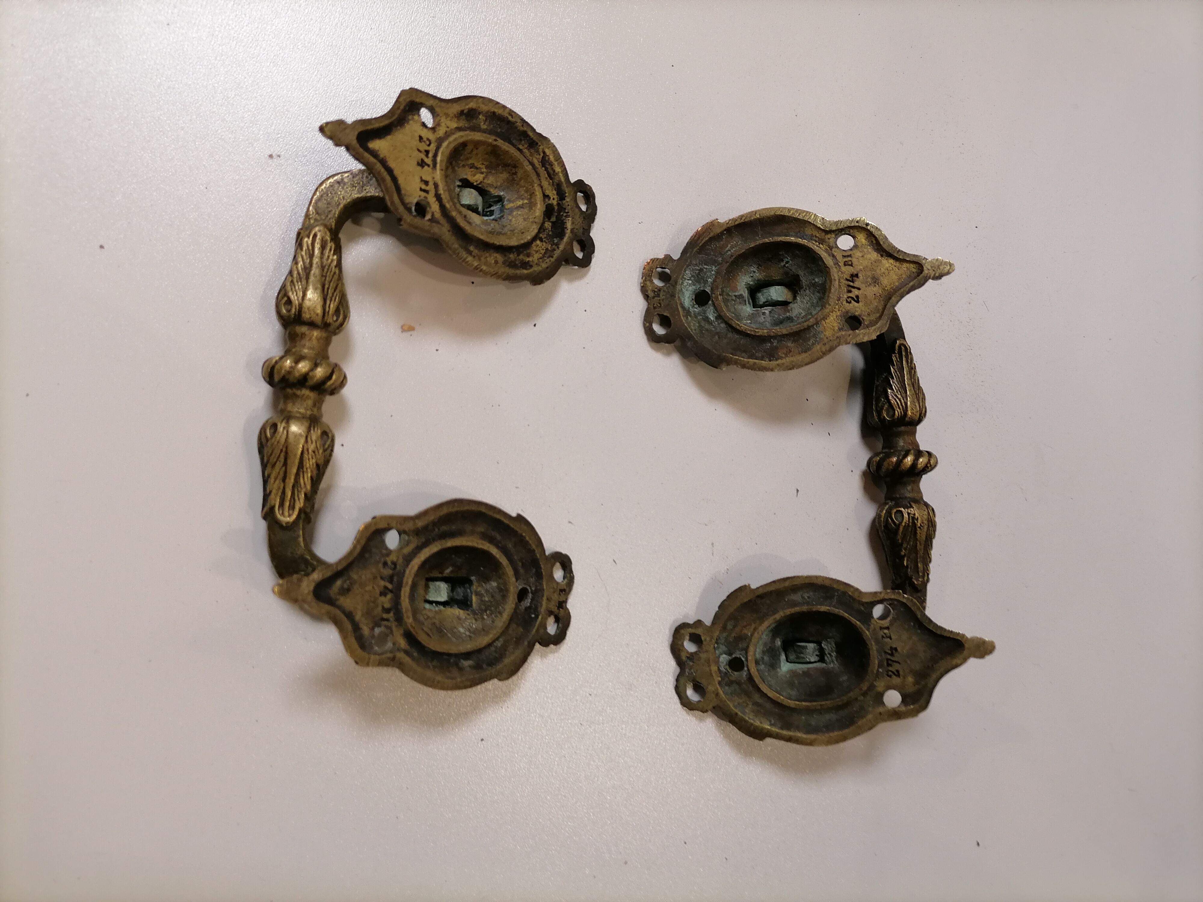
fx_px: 904
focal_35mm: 26
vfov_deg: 53.1
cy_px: 451
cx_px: 602
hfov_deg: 67.3
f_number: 1.8
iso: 160
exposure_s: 1/33.3
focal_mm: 5.4
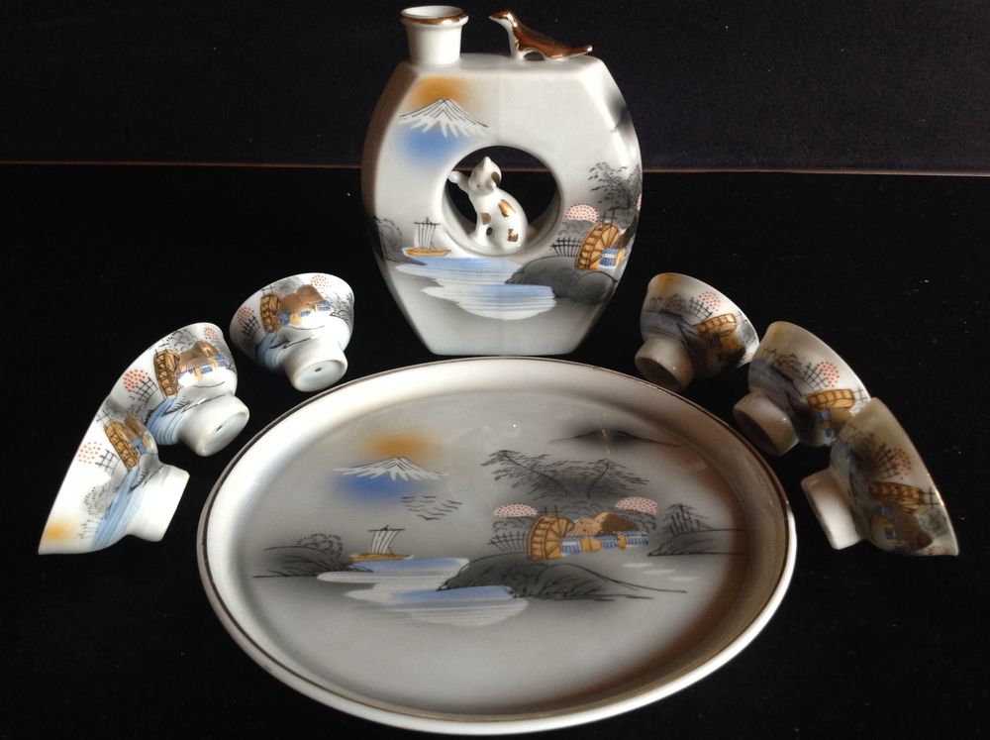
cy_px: 370
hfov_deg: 52.7
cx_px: 495
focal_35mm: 35
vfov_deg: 40.6
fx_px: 1000
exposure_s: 1/15
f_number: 2.4
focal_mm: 4.28
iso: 160
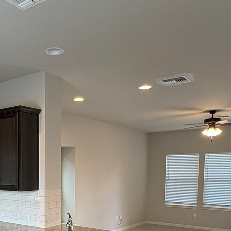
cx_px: 43
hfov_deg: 39.2
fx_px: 310
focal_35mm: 41
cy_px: 198
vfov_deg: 38.7
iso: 125
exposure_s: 1/60
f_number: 2.2
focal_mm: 2.22
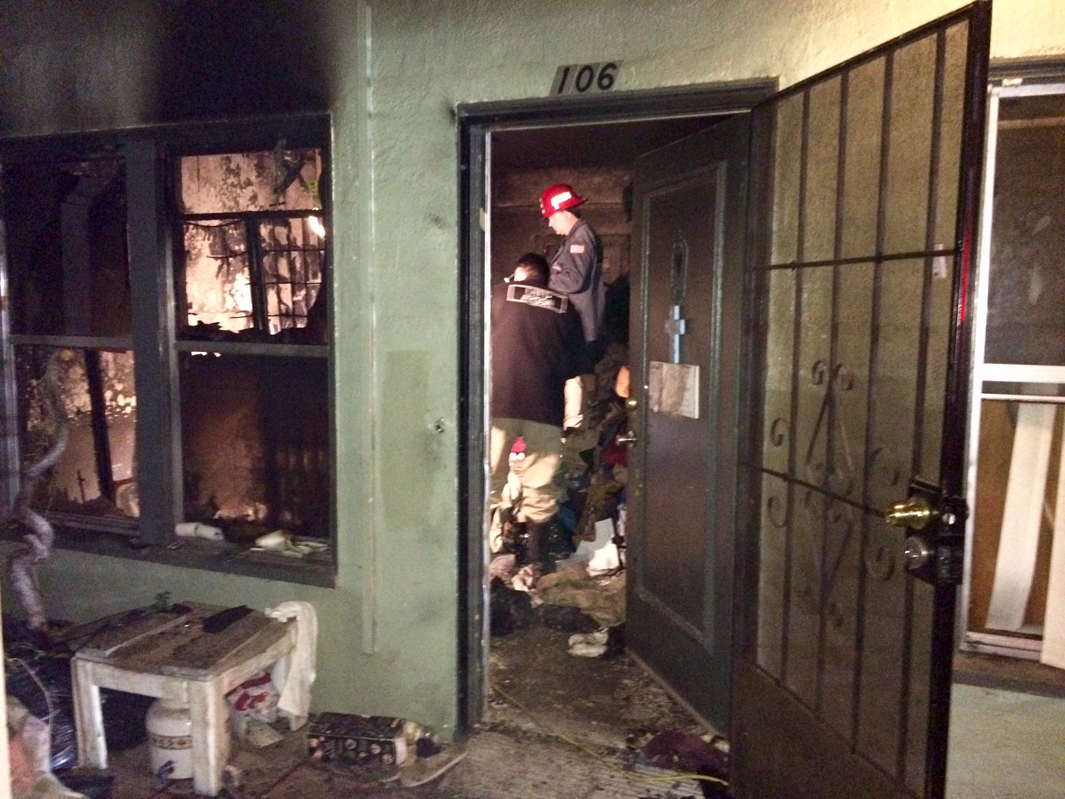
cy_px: 400
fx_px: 892
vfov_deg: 48.2
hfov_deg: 61.7
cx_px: 532
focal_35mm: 29
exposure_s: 1/16
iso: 1000
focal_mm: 4.15
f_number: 2.2
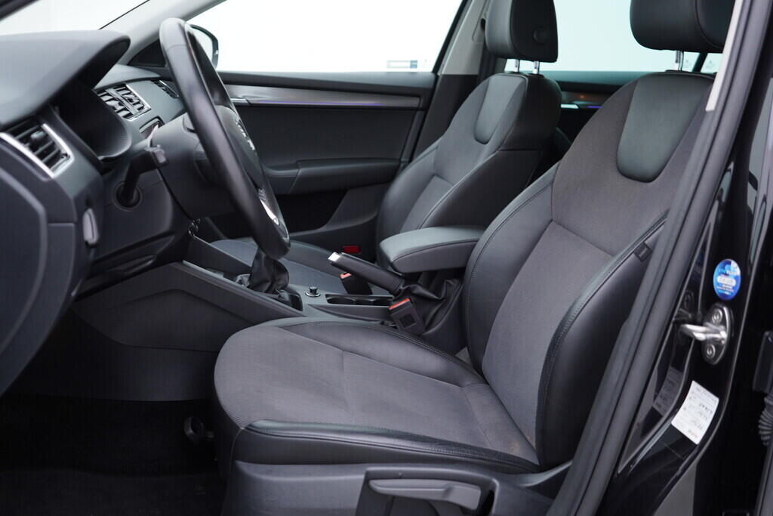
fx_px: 773
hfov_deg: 53.1
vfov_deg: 36.9
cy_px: 258
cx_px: 386
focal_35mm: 36
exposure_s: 1/40
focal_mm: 24
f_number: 2.8
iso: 125
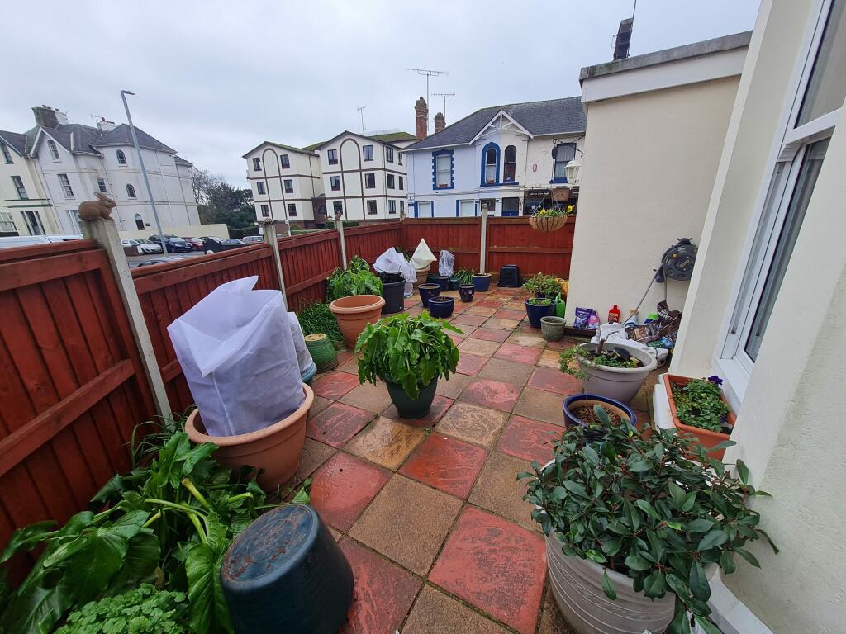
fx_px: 318
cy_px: 317
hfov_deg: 106.2
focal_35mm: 13
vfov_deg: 89.9
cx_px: 423
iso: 50
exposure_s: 1/224
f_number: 2.2
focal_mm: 1.74
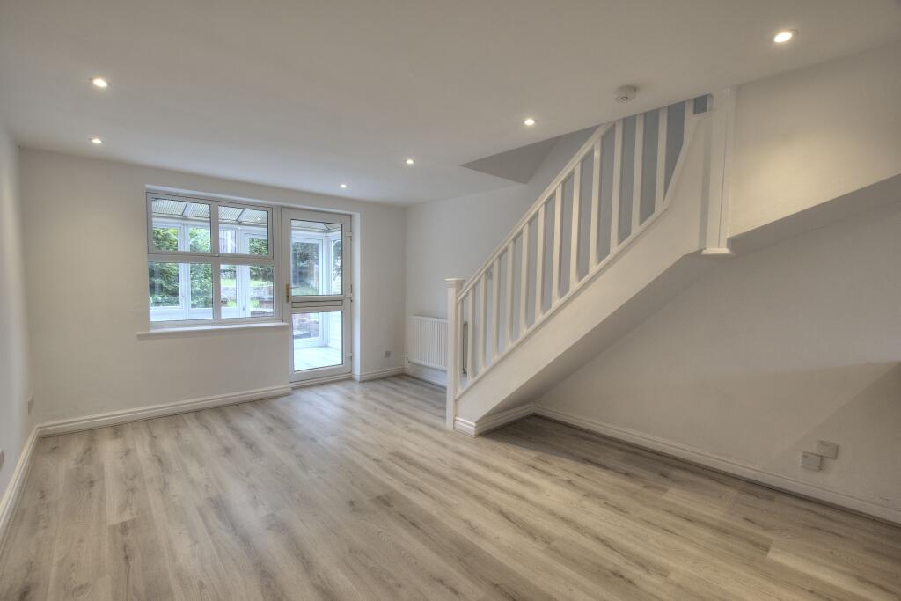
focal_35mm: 15
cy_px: 300
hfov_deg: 100.4
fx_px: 375
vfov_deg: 77.3
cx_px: 450
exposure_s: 1/15
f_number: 8
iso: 400
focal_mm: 10
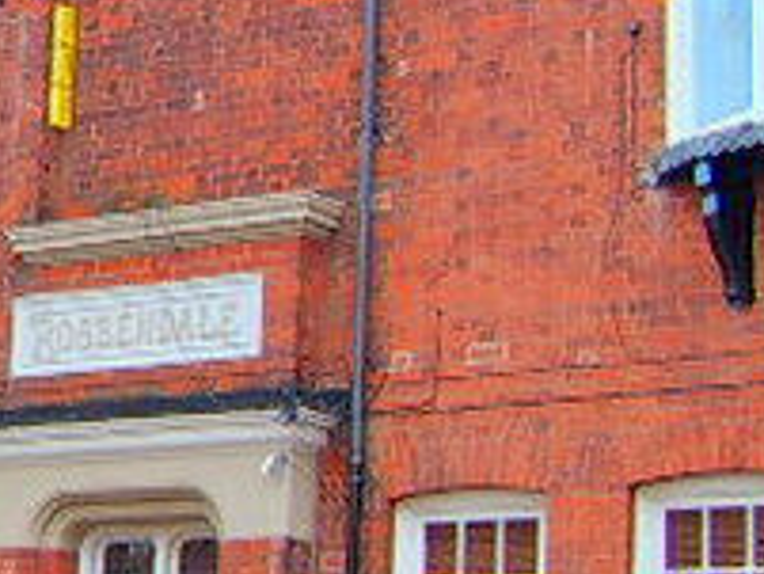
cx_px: -46
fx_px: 2385
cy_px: 219
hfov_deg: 17.7
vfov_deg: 13.7
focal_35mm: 108
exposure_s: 1/92
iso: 50
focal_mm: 8.1
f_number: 2.7
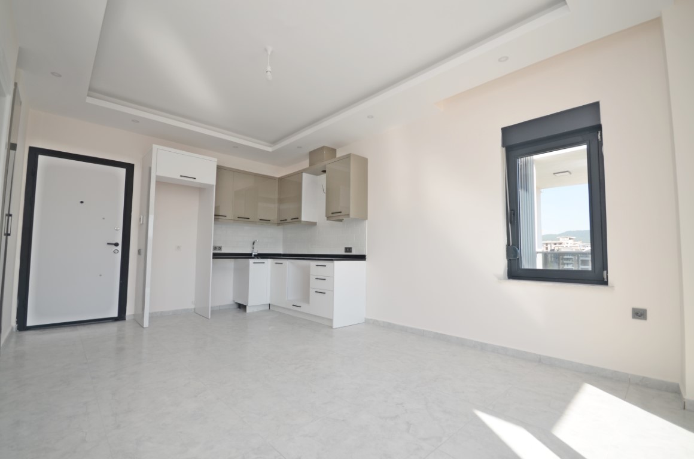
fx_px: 289
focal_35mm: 15
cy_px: 230
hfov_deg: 100.5
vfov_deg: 77.1
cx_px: 347
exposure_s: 1/125
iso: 100
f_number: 5.6
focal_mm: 10
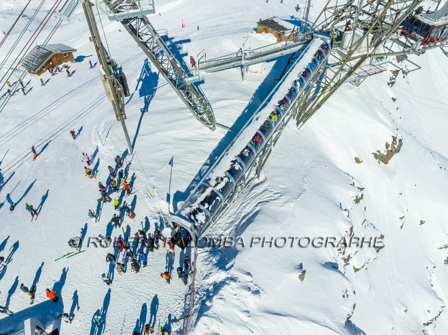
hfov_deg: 71.6
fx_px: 310
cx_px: 224
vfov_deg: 56.8
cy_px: 168
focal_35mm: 24
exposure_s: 1/320
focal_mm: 12.3
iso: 100
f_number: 11
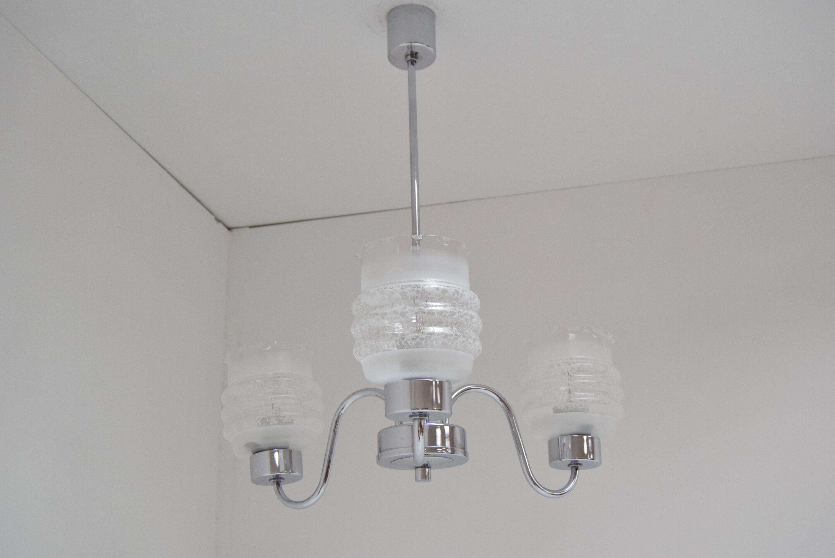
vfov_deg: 29.0
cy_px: 279
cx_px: 418
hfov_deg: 42.3
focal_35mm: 46
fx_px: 1079
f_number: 5.6
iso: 1600
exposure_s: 1/125
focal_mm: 31
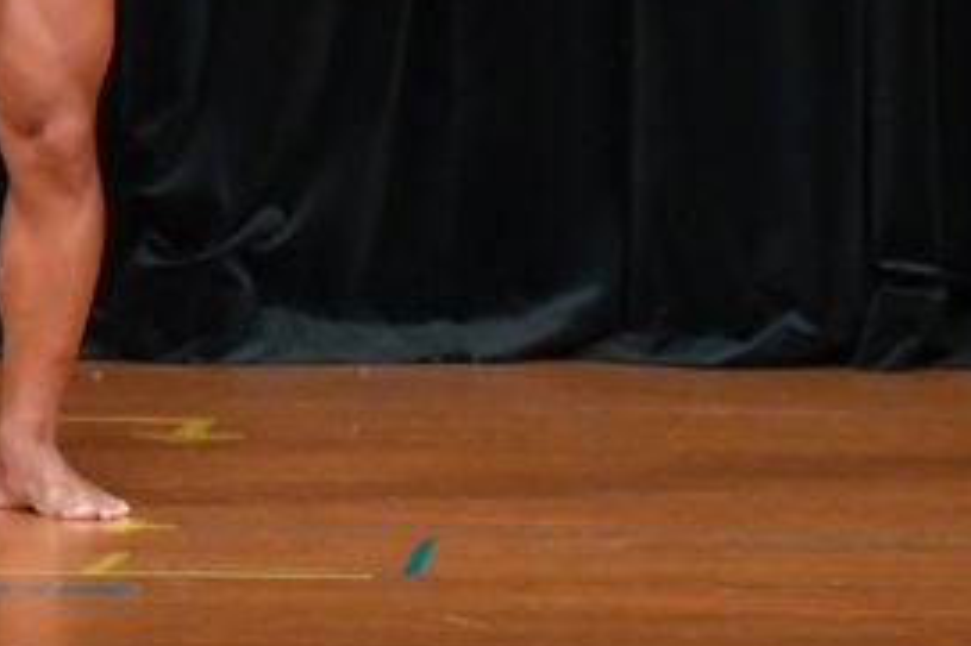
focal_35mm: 811
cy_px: -211
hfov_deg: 2.5
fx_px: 21860
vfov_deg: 1.7
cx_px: 52
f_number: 5.6
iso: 4000
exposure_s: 1/400
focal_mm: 190
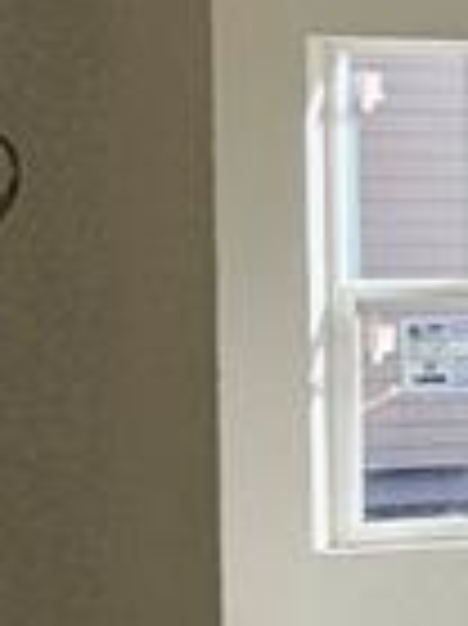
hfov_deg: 6.5
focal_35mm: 96
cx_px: 2268
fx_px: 1733
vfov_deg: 20.4
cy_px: 272
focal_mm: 2.2
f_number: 2.2
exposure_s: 1/289
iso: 50
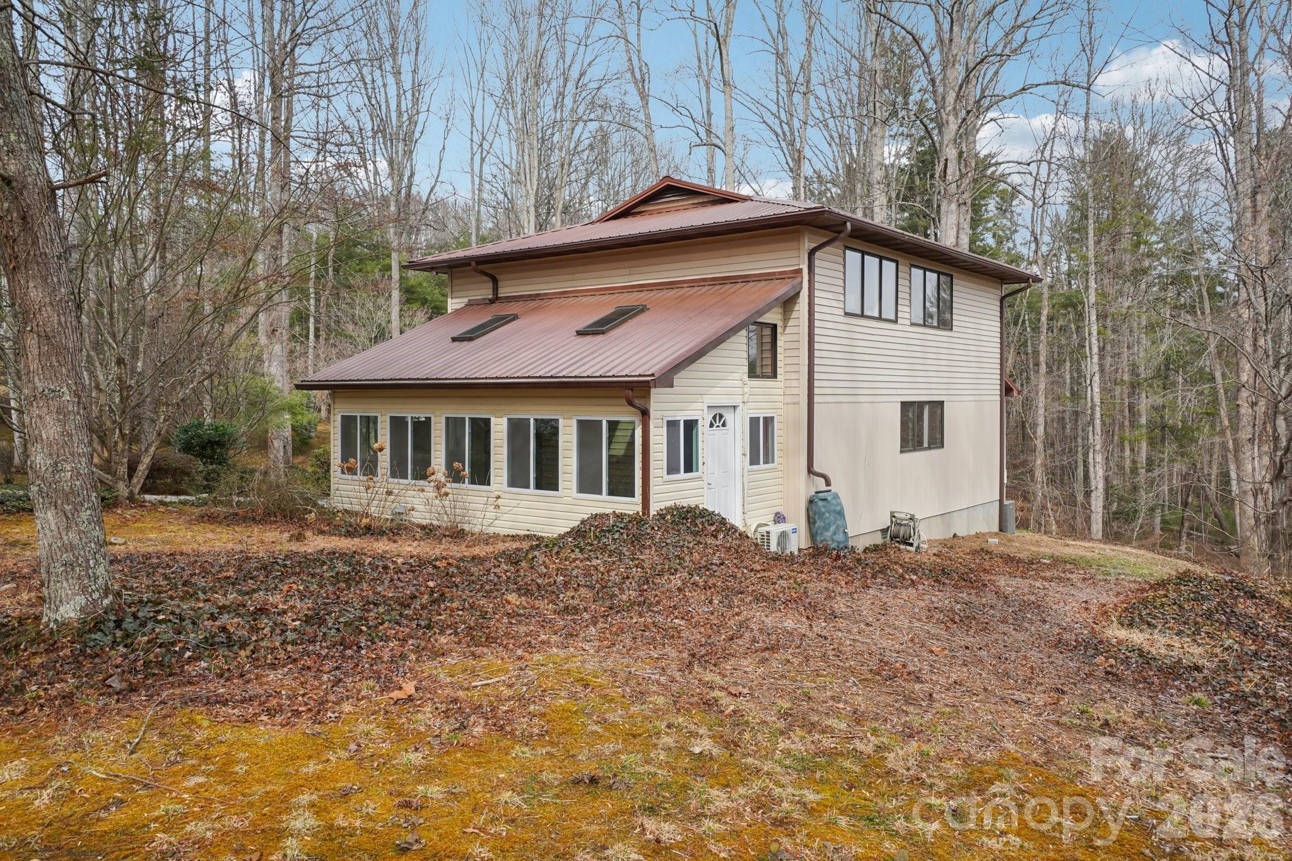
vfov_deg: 47.9
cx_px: 646
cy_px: 430
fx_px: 969
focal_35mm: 27
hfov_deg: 67.4
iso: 100
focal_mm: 18
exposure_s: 1/100
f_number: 8
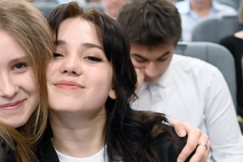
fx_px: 601
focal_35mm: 89
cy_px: 104
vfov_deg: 15.3
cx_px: 53
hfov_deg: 22.6
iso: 2800
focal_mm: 50
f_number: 3.2
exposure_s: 1/200
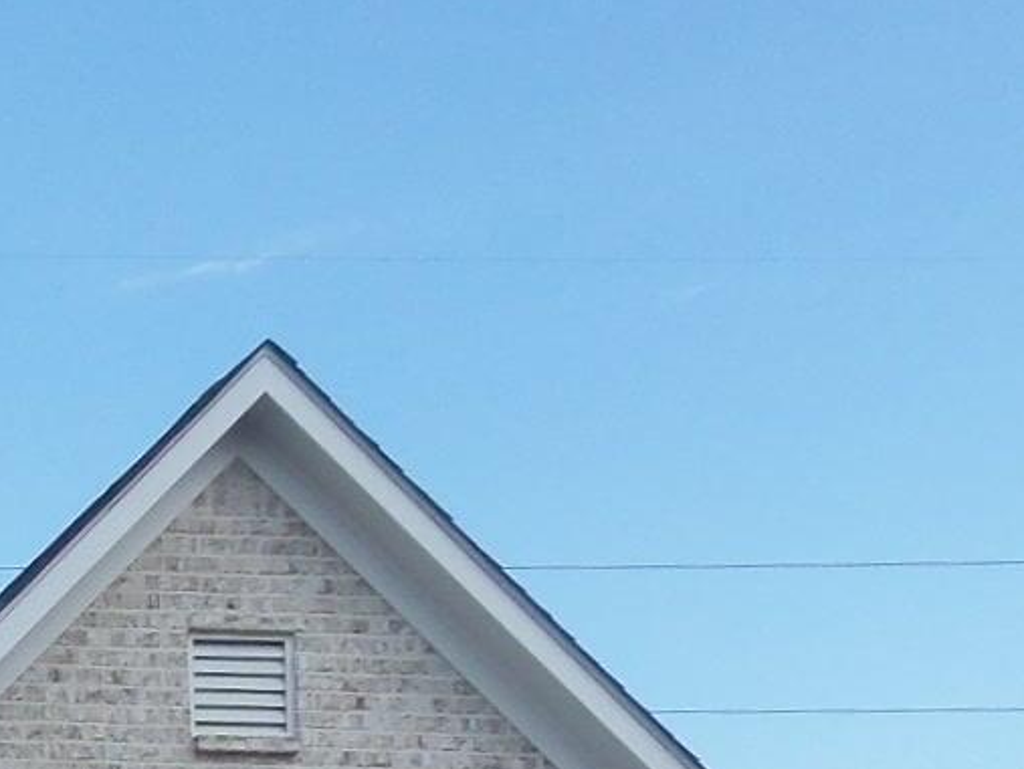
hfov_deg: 14.9
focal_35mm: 113
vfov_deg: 12.1
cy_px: 1348
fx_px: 3345
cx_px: -891
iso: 64
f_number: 3.3
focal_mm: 5.1
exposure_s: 1/400
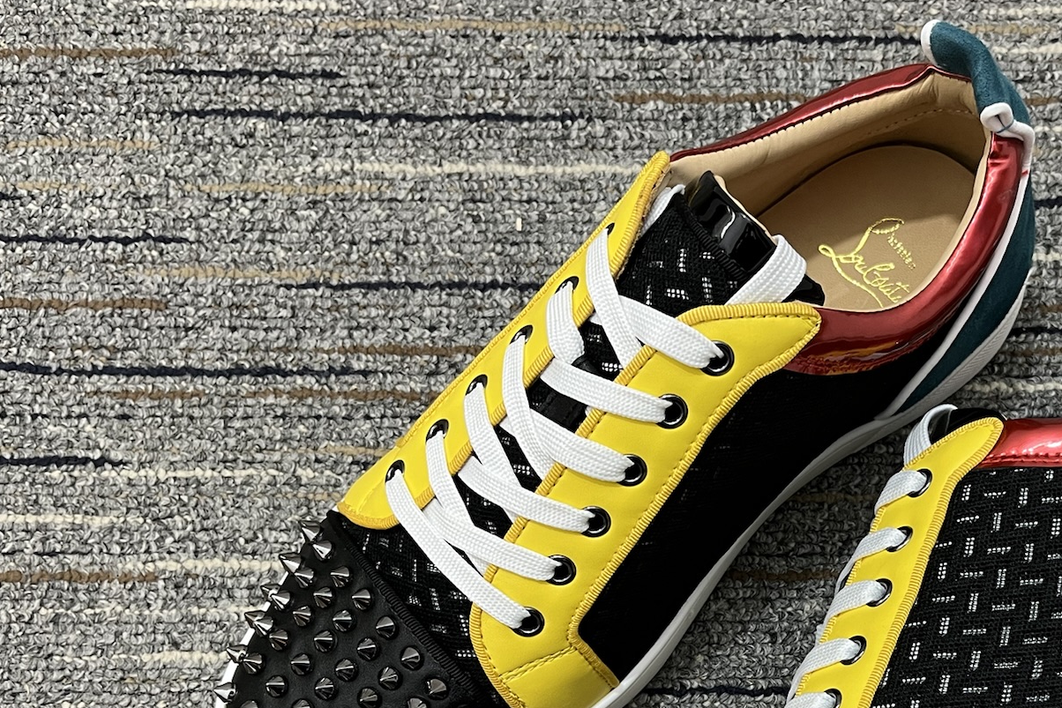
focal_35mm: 46
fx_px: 1357
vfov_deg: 28.3
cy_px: 615
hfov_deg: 41.1
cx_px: 838
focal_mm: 5.1
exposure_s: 1/60
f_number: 1.6
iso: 125
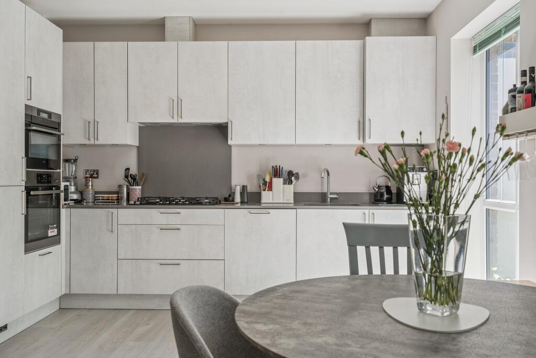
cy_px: 179
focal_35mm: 34
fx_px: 506
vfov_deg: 38.9
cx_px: 268
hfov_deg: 55.8
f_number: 8
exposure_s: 1/100
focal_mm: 34
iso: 500
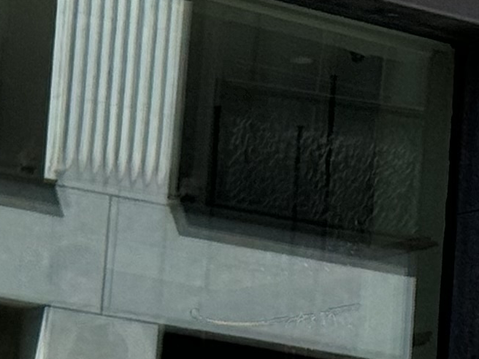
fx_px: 4082
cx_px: -45
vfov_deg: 4.8
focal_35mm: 295
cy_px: 1018
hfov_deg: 6.7
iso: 64
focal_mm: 6.76
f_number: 1.78
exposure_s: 1/2415
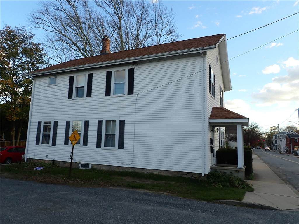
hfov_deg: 69.4
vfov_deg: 54.9
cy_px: 112
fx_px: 216
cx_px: 150
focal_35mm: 25
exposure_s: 1/400
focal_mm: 4.5
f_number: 2.8
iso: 100
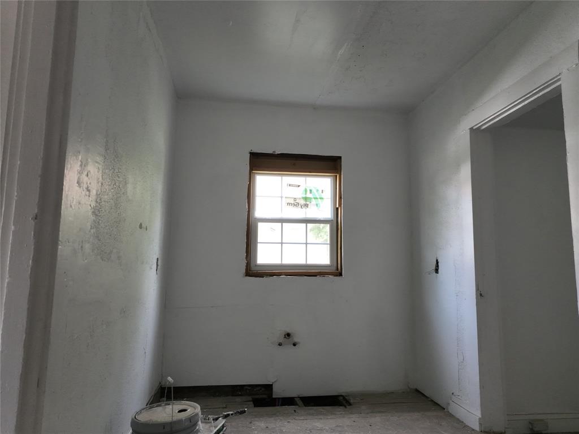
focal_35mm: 24
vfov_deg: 56.8
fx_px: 401
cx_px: 290
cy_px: 217
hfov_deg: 71.6
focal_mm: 12.29
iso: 800
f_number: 2.8
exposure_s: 1/160
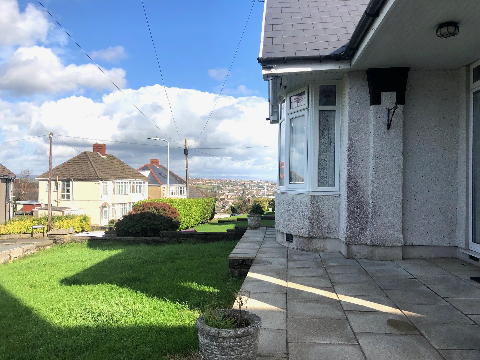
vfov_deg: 49.7
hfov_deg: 63.4
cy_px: 180
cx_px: 240
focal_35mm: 28
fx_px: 388
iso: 20
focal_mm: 4
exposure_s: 1/2183
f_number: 1.8
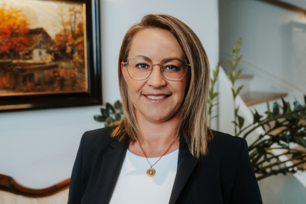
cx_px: 153
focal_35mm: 35
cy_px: 102
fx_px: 297
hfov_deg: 54.4
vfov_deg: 37.9
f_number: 3.5
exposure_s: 1/250
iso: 1600
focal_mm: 35
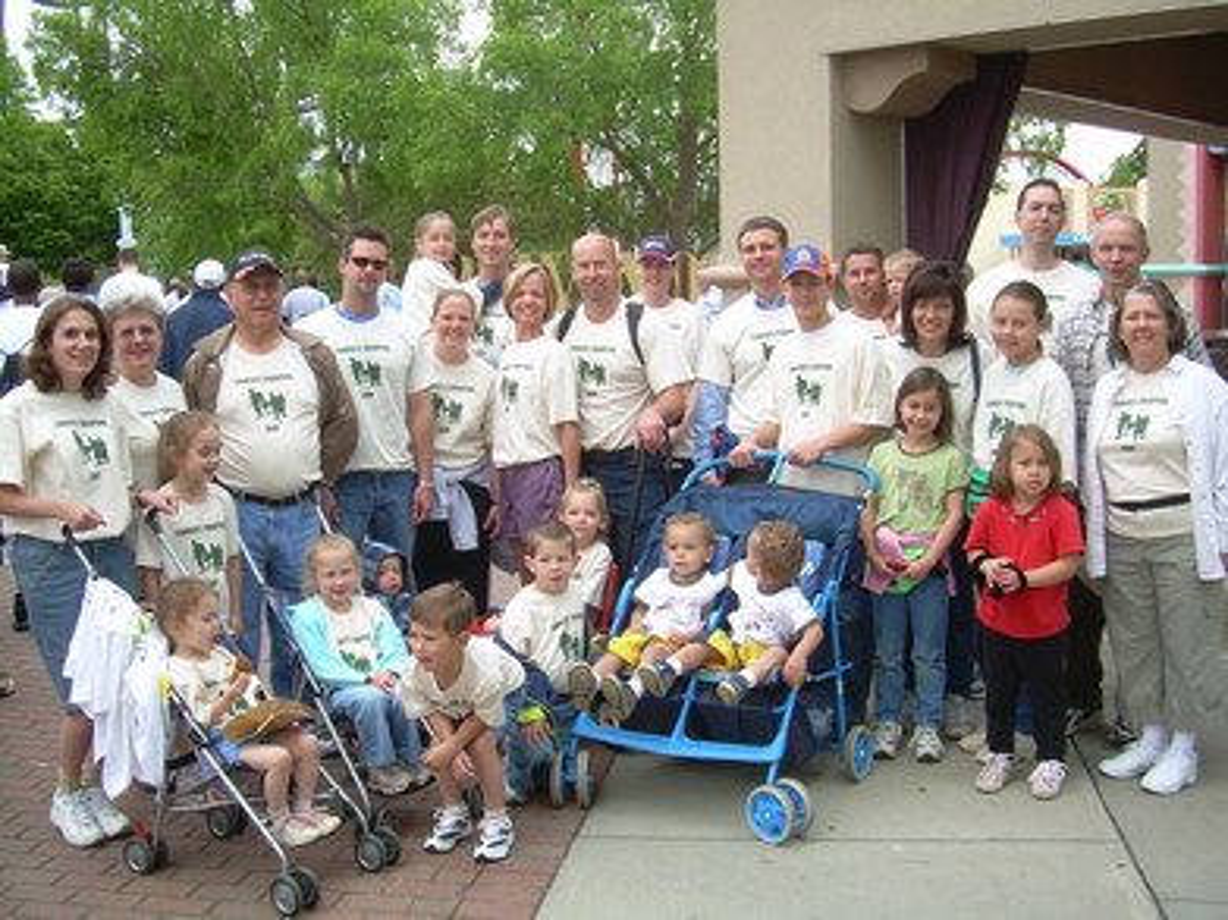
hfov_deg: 49.0
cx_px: 614
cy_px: 460
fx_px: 1348
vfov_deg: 37.7
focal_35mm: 38
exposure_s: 1/125
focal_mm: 6.3
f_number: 2.8
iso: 50
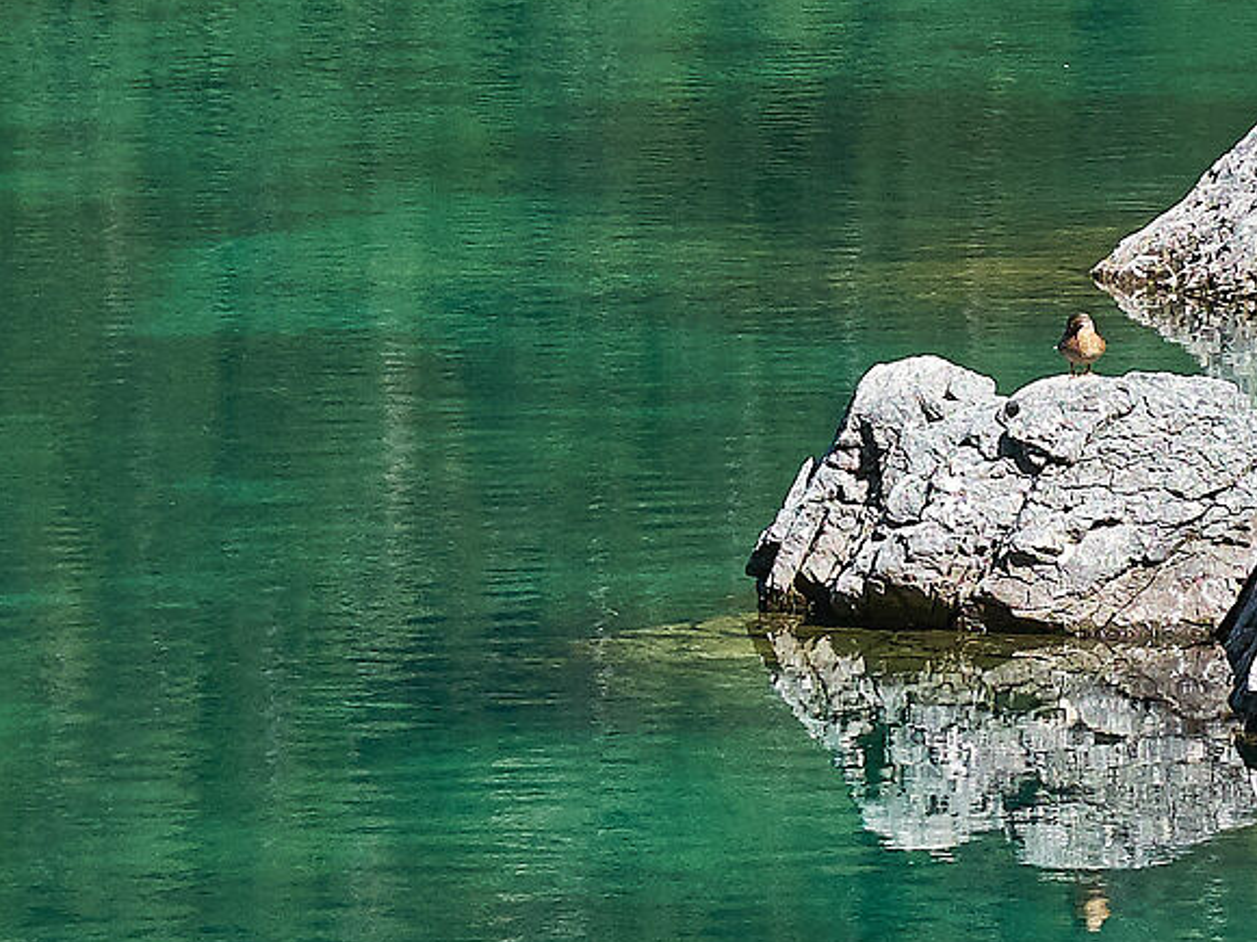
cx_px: 1123
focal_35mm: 330
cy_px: 314
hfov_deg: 6.0
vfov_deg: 4.5
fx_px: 11983
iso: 400
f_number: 5.6
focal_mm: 55
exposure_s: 1/1600
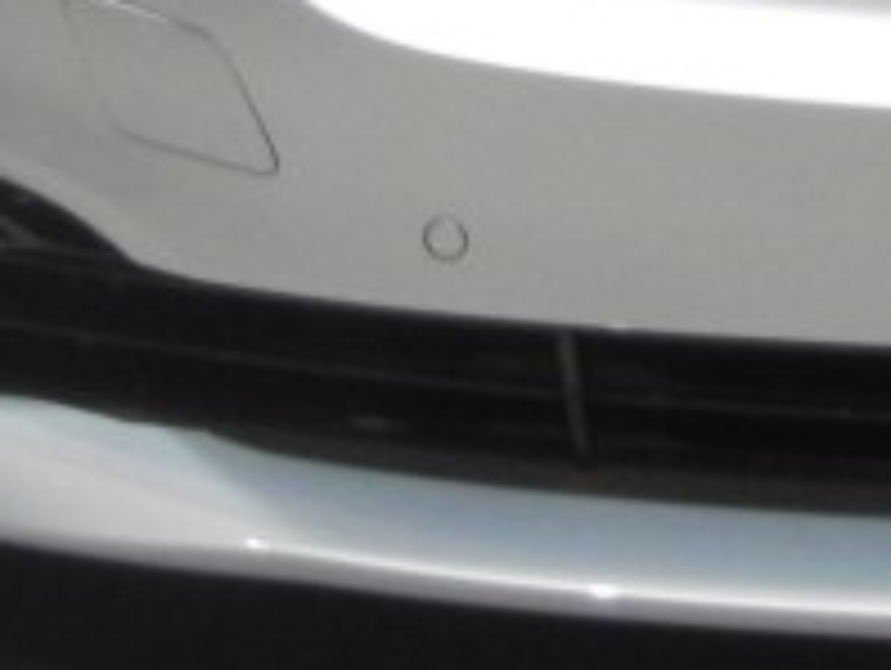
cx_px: 886
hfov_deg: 12.6
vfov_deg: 8.8
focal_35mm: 155
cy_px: -841
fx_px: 3994
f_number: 3.5
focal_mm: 5.4
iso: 640
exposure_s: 1/157
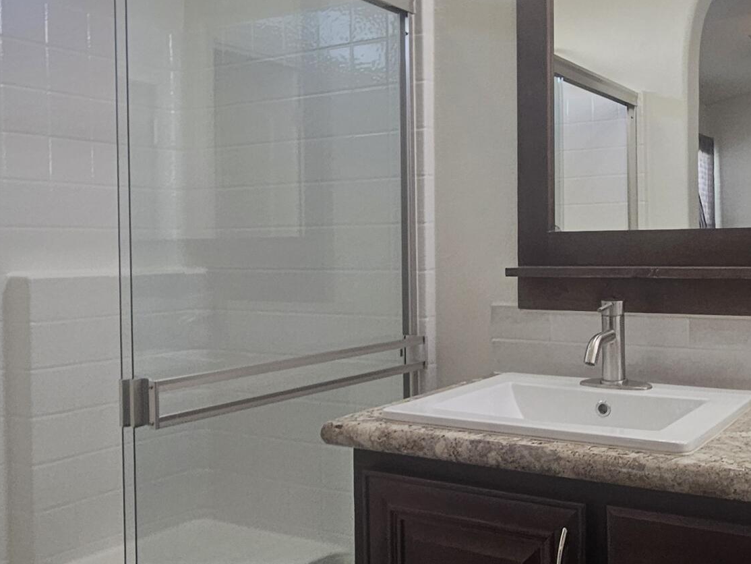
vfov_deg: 40.6
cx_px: 508
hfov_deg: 51.5
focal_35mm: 35
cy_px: 248
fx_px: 759
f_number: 2.2
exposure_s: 1/60
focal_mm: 2.2
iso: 80
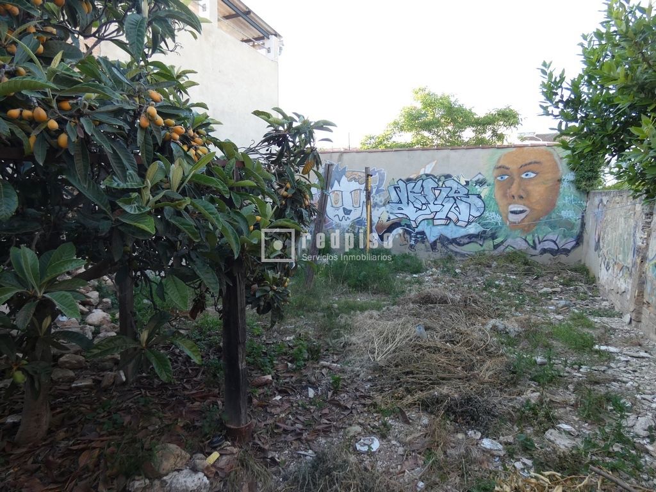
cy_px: 246
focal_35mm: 20
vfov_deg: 66.0
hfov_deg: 81.7
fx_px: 379
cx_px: 328
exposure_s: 1/60
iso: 80
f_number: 2.8
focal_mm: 3.6
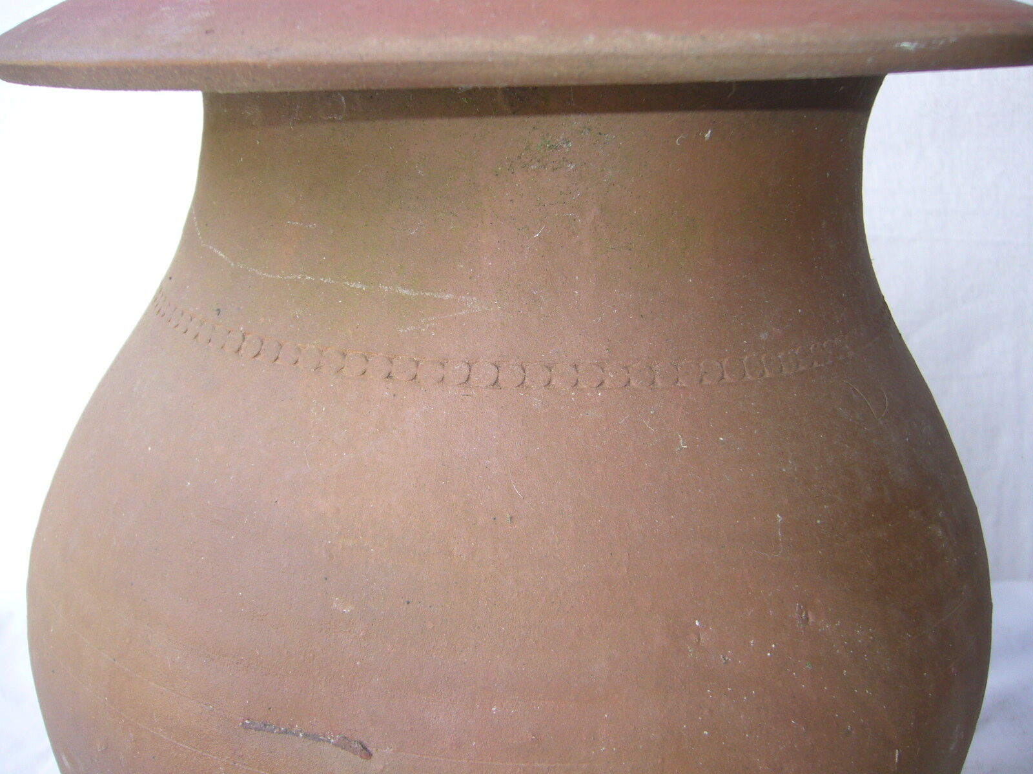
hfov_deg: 52.6
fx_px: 1044
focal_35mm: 35
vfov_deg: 40.7
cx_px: 516
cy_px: 387
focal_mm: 5.8
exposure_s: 1/60
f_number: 2.8
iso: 80
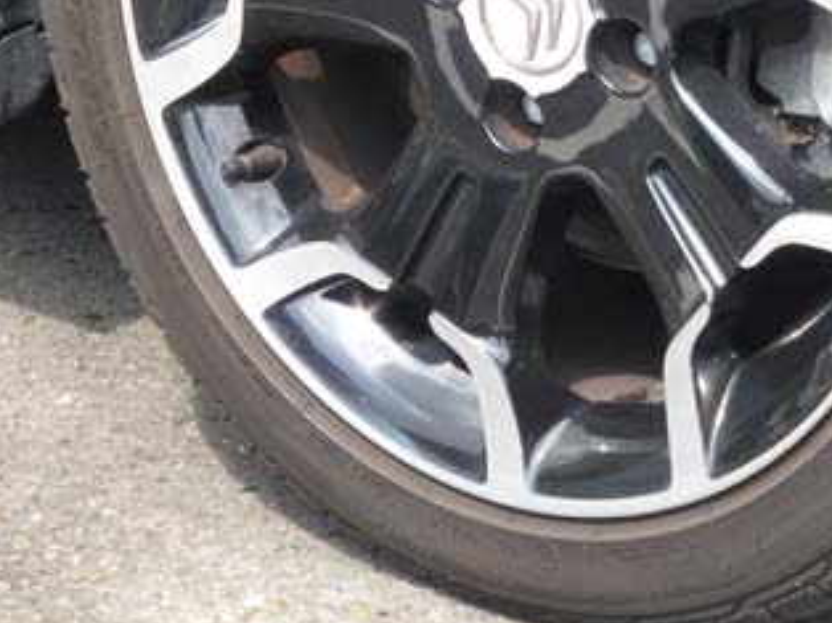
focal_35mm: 259
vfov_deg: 5.7
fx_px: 6220
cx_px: 668
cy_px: -3
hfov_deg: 7.6
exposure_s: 1/100
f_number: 5.3
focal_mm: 20.6
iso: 100
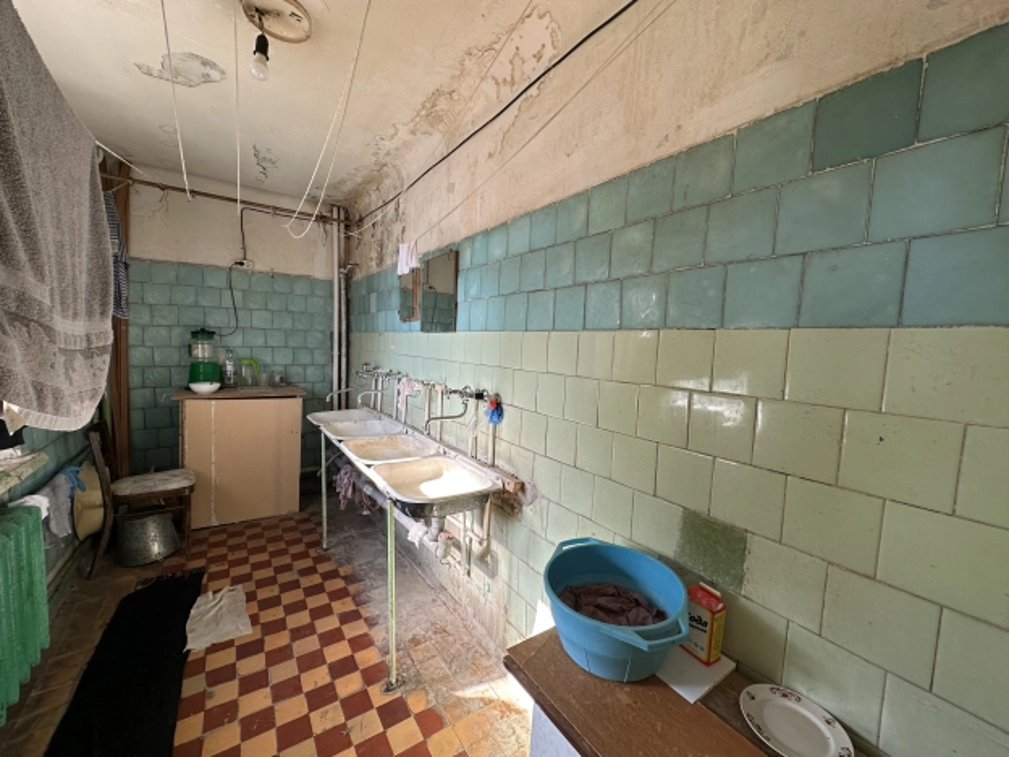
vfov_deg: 85.7
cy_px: 378
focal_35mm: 14
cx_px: 504
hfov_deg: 102.1
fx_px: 408
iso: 50
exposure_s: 1/99
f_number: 2.2
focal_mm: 2.22
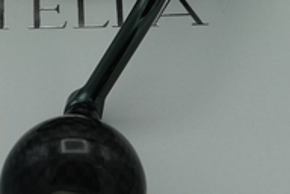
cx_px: 151
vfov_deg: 6.4
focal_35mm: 208
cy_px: -164
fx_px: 1675
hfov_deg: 9.9
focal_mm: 19.03
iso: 100
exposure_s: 1/400
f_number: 4
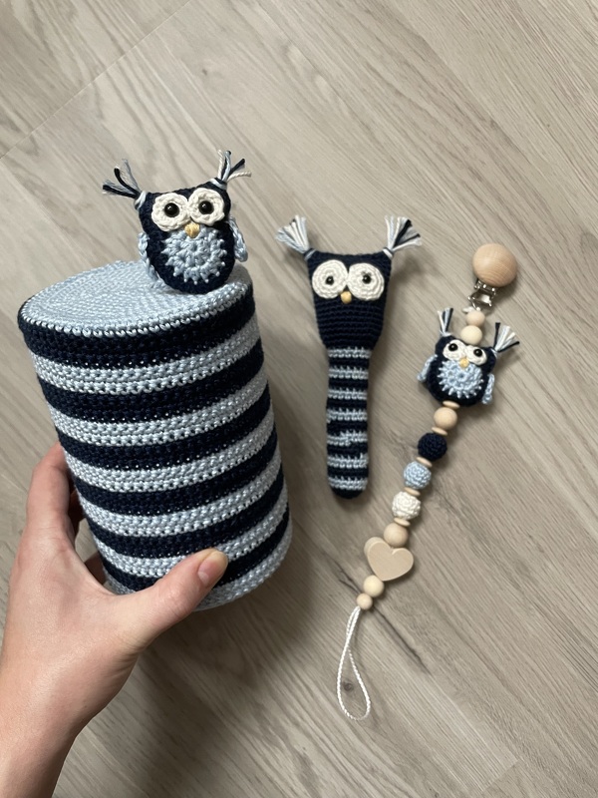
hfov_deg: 53.1
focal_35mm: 26
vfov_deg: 67.3
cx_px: 299
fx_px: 599
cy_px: 399
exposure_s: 1/60
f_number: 1.6
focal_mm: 4.2
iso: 250
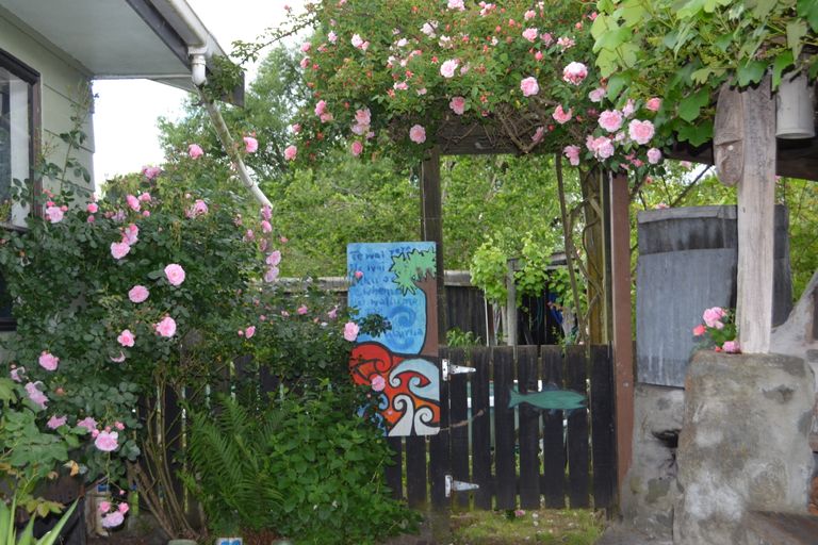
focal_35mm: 48
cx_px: 409
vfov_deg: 28.1
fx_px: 1091
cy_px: 272
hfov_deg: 41.1
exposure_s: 1/125
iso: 400
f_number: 4.8
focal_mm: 32
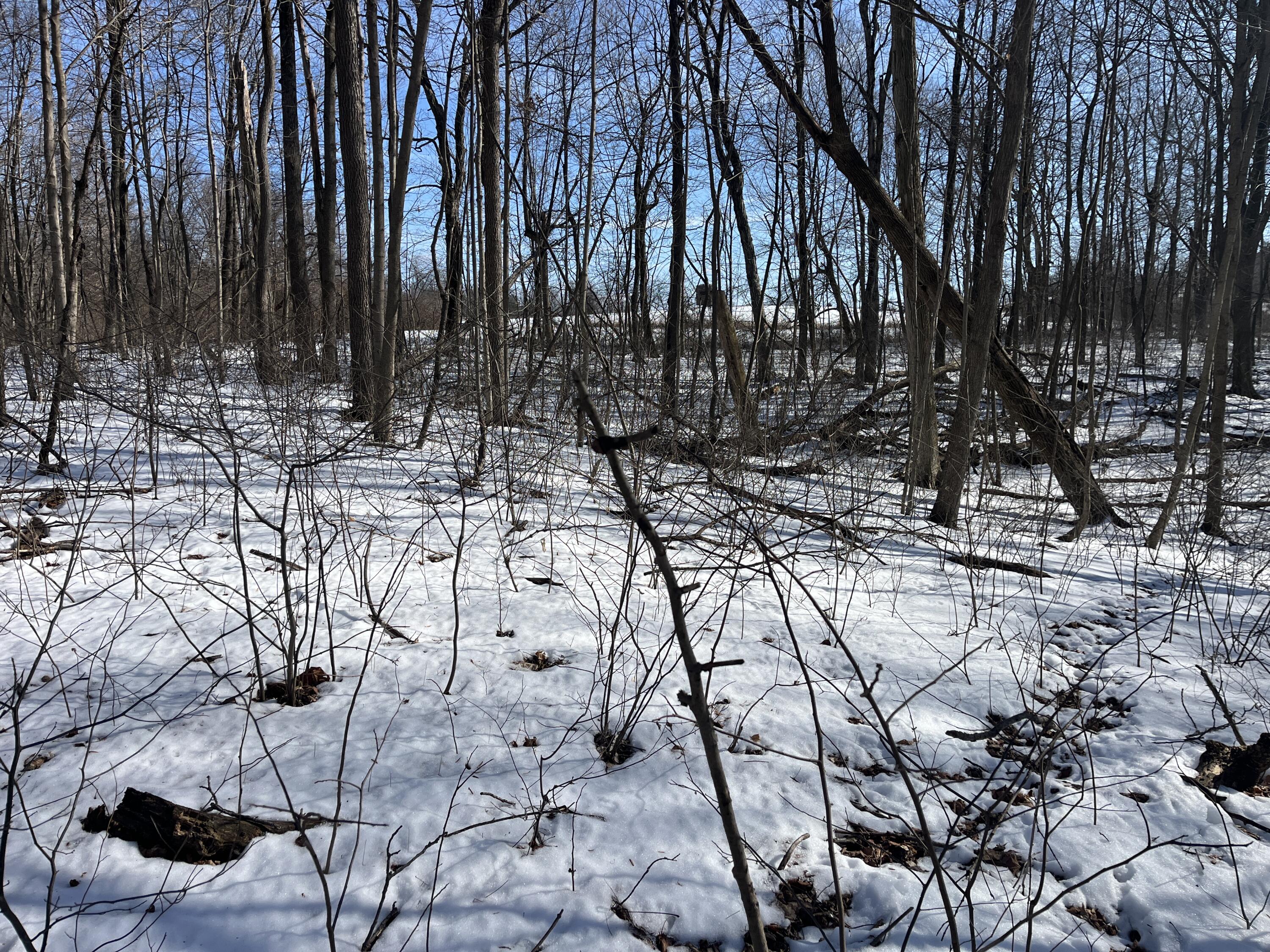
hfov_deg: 67.3
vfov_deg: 53.1
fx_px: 954
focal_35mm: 26
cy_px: 476
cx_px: 635
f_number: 1.6
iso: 50
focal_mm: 5.1
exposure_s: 1/5076
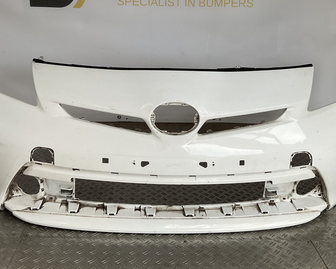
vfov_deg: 36.2
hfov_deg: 44.8
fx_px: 408
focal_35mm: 41
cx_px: 164
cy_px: 95
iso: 40
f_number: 1.8
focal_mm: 3
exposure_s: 1/120
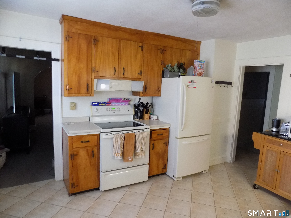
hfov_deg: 73.9
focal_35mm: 23
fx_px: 193
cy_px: 109
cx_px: 146
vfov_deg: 58.9
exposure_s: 1/30
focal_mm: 4
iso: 400
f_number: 3.1
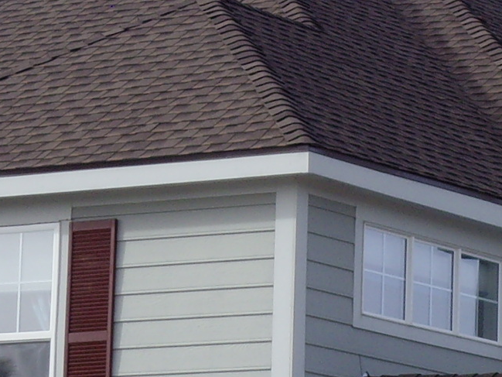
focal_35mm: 280
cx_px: 326
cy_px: 23
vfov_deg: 5.3
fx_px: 4061
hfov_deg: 7.1
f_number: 7.4
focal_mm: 13.7
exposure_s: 1/250
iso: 80
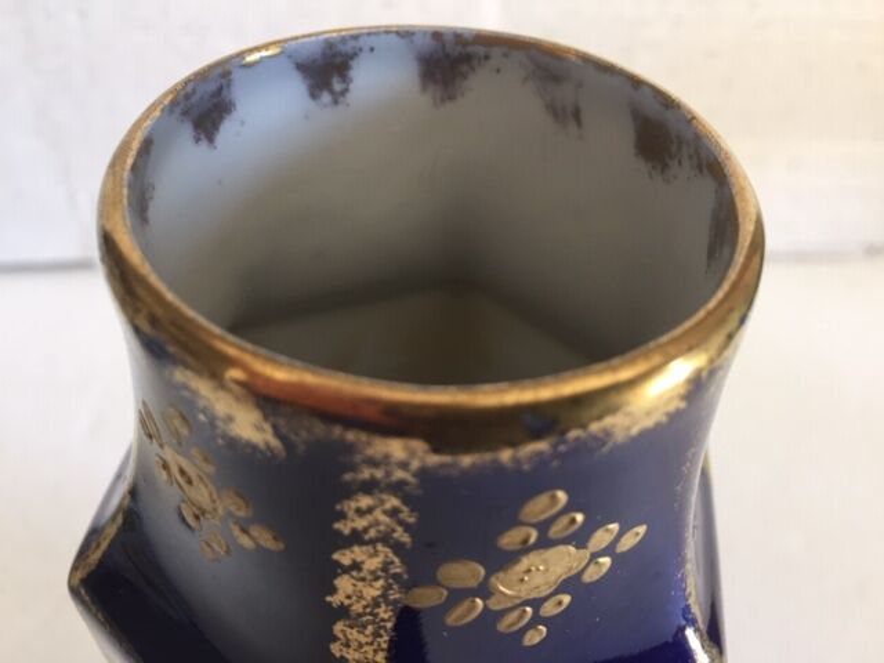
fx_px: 741
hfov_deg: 61.7
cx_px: 442
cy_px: 332
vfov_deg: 48.2
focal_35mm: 29
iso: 64
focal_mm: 4.15
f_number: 2.2
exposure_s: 1/33
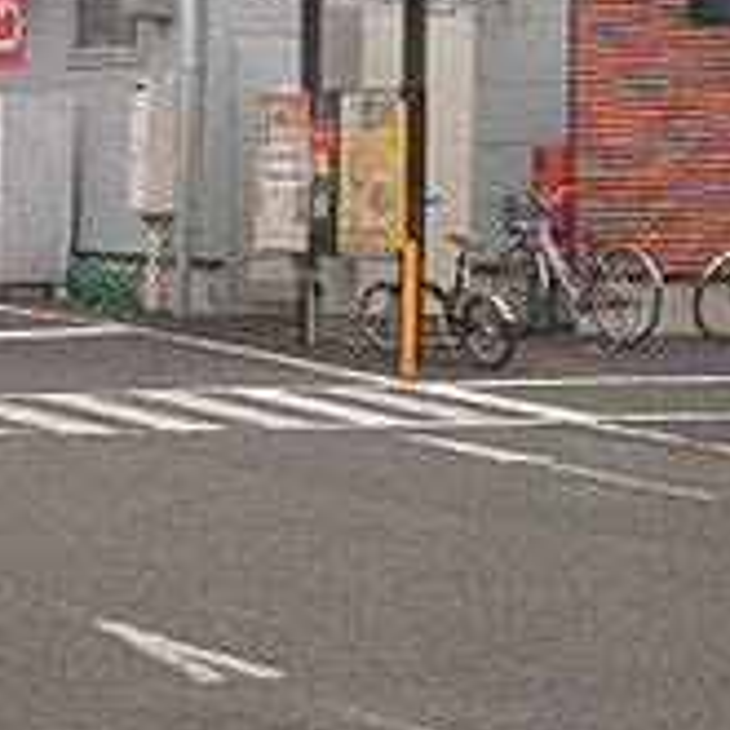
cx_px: 376
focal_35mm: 128
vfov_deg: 13.4
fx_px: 3054
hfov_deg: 13.6
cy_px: -38
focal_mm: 8.3
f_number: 9.6
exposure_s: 1/100
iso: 64
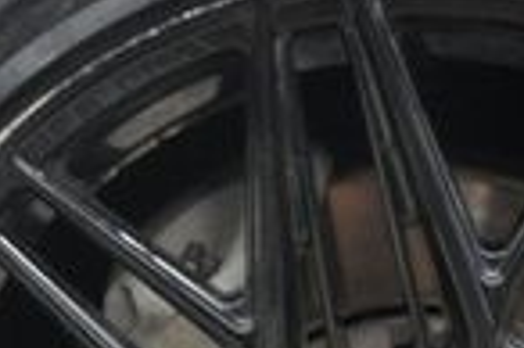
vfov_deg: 11.3
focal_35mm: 118
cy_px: 452
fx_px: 1716
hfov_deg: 17.2
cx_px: 452
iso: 1600
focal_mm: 18
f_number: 3.5
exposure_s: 1/40
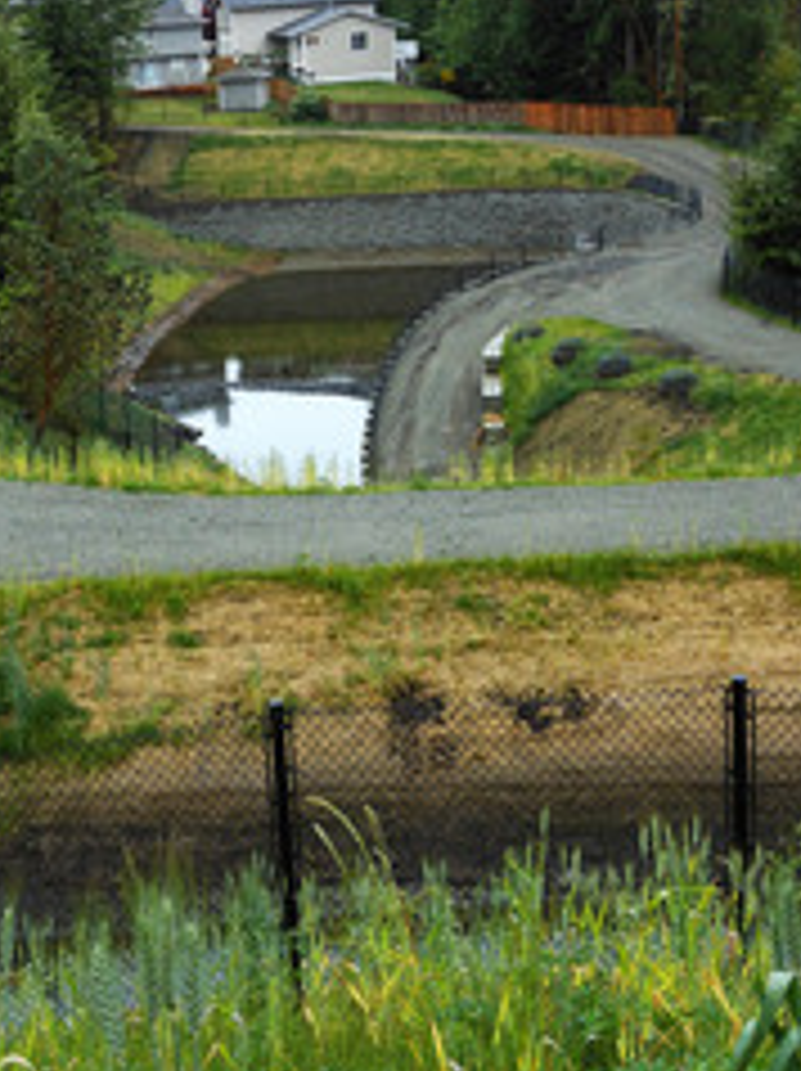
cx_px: 335
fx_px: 1916
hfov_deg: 23.6
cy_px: 461
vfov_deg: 31.2
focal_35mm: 62
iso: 80
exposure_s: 1/160
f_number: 3.8
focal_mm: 7.7
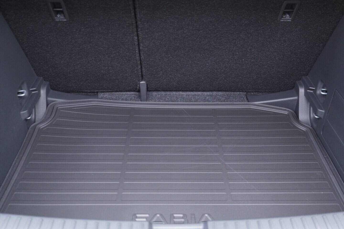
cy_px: 114
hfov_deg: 53.1
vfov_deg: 36.9
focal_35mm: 36
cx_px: 172
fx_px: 344
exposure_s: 1/40
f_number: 2.8
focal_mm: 24
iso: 1000
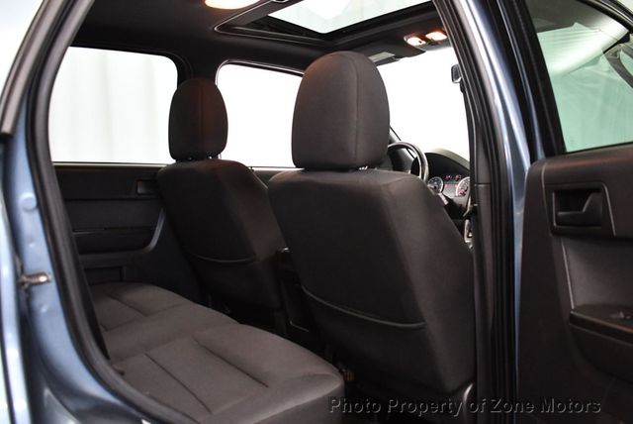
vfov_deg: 36.9
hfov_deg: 53.1
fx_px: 634
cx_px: 316
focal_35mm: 36
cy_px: 212
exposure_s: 1/100
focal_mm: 18
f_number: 3.5
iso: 3200
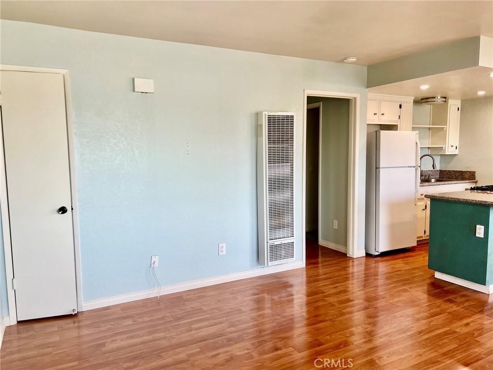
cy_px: 185
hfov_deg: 67.3
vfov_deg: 53.1
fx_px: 370
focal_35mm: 26
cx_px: 246
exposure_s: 1/120
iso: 80
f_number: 1.5
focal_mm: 5.7
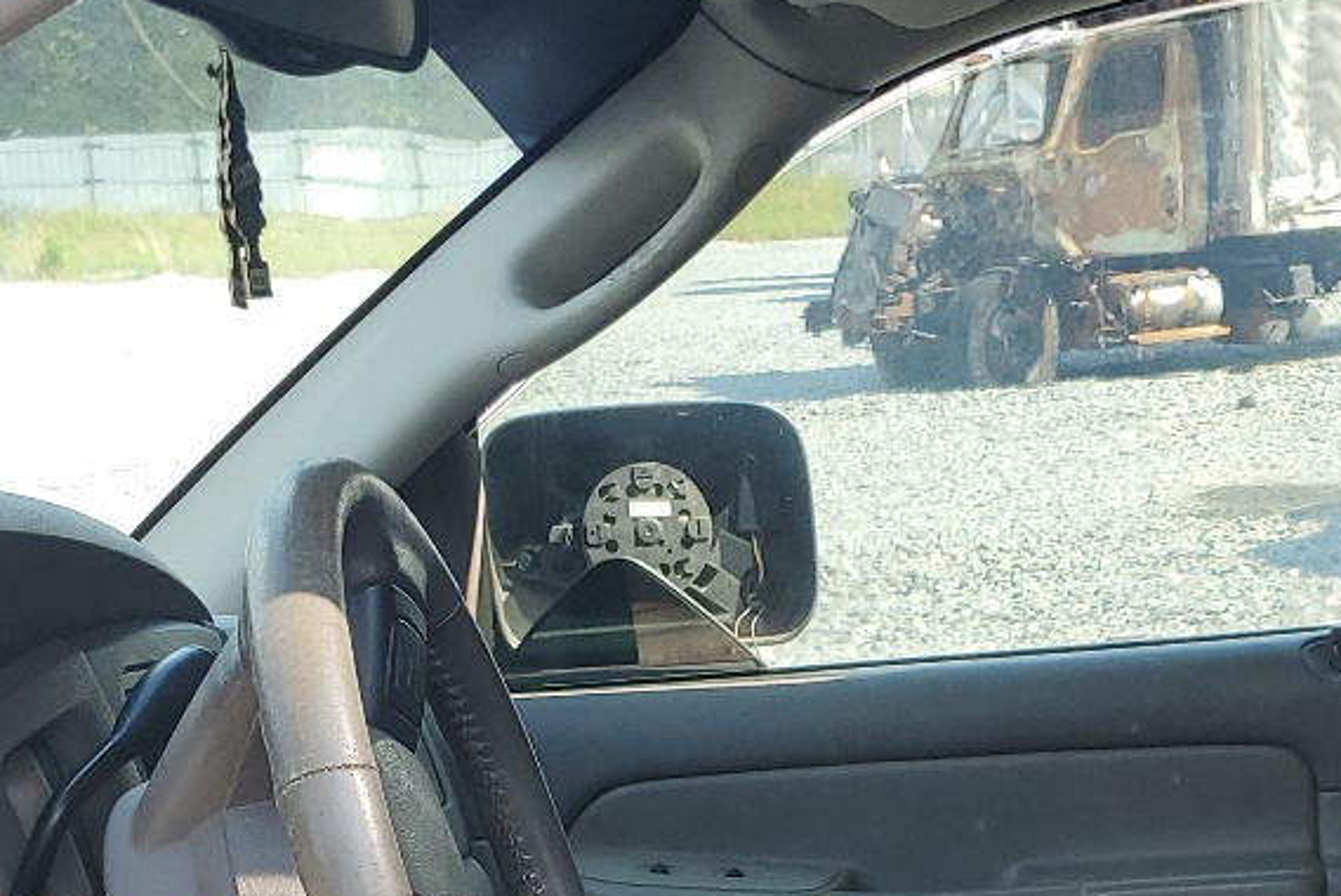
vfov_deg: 16.3
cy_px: 1363
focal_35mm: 76
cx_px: 848
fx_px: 2832
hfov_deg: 26.5
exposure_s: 1/370
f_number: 1.5
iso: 50
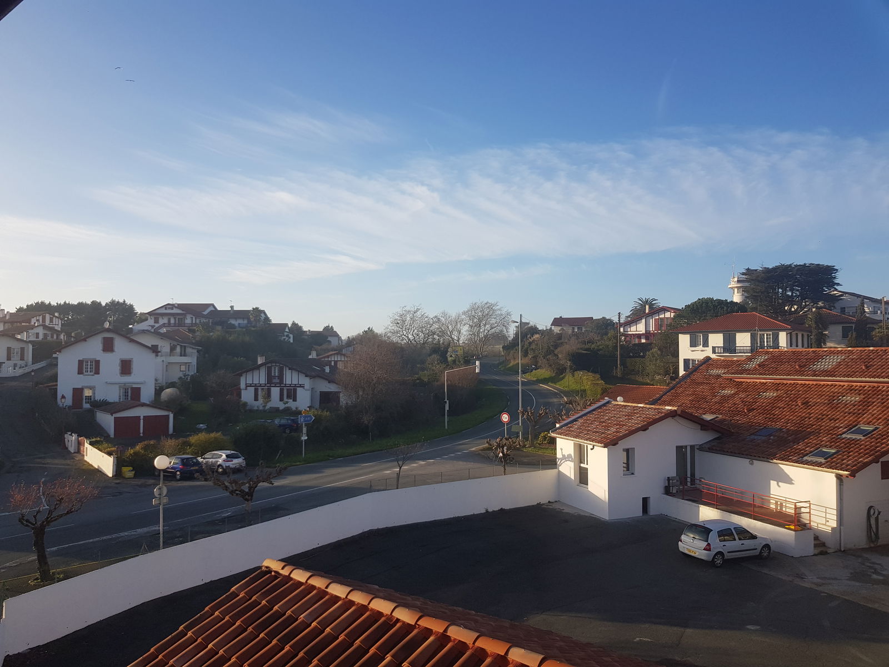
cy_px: 334
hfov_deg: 67.3
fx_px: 668
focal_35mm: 26
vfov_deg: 53.1
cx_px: 444
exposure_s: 1/1348
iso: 40
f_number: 1.7
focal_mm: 4.2
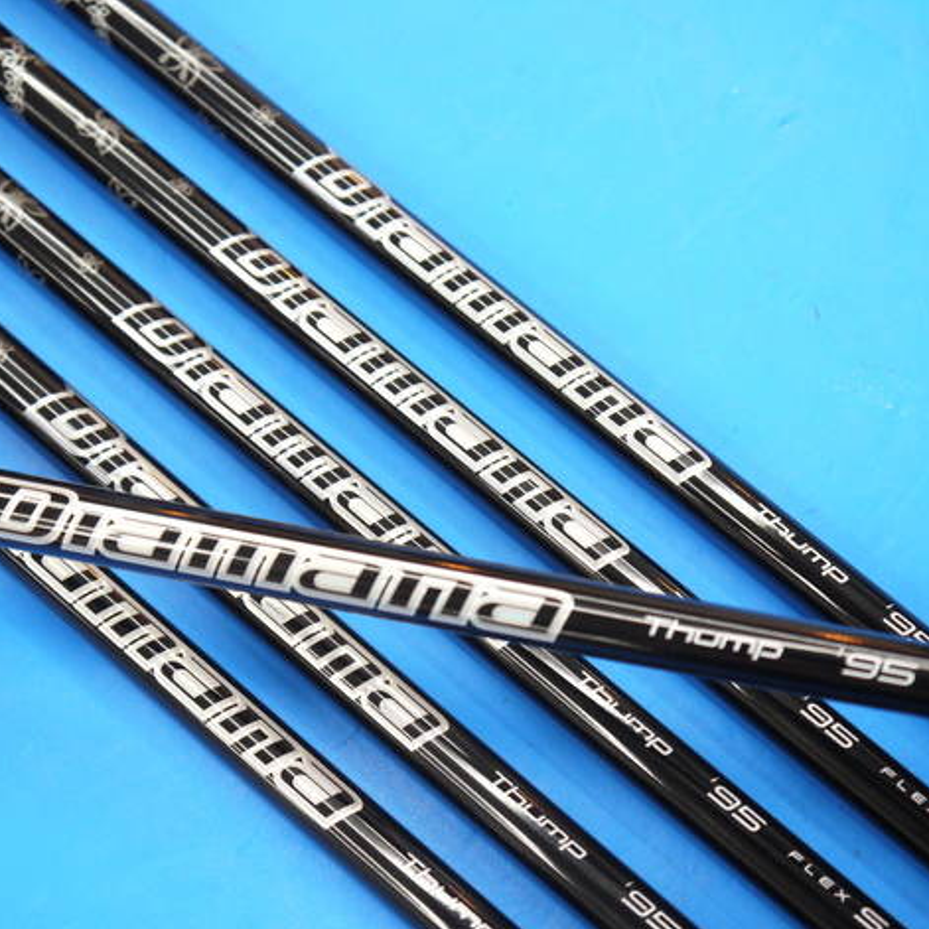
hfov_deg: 28.6
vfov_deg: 28.6
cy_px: 471
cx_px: 505
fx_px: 1822
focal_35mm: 60
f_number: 4.6
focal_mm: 25
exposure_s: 1/125
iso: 800
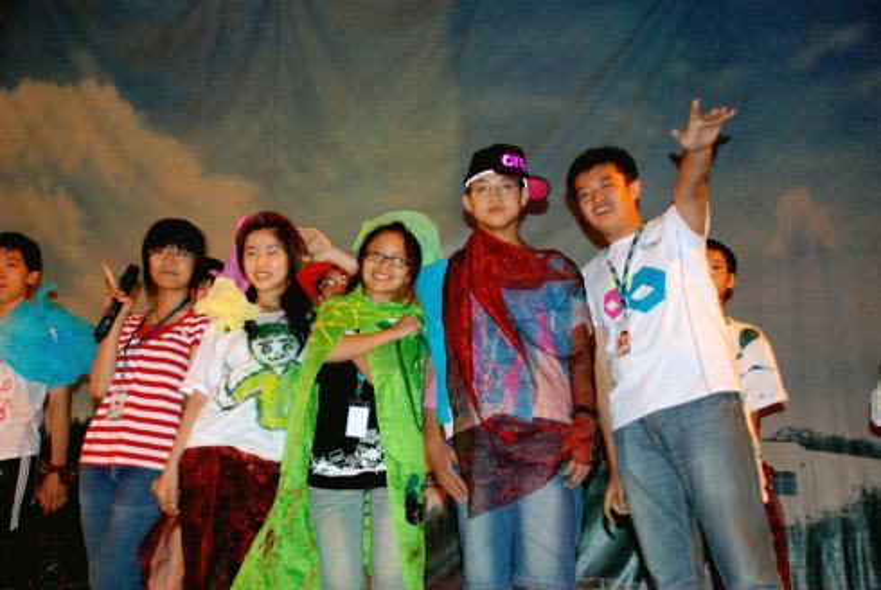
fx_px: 1176
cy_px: 295
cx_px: 440
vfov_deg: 28.2
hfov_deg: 41.1
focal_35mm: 48
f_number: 4.2
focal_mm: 32
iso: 200
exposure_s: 1/60
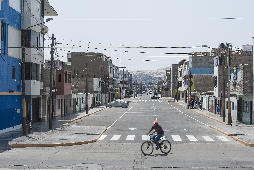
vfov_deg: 23.8
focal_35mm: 57
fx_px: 403
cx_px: 127
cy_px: 85
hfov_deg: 35.0
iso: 100
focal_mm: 38
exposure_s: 1/125
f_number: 14
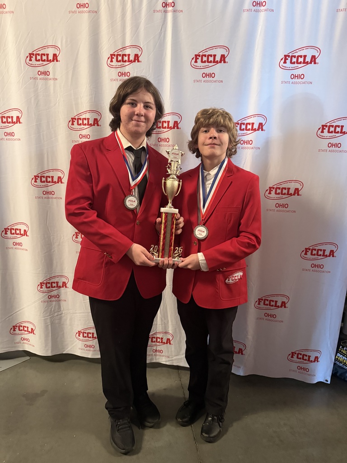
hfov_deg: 56.8
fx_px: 321
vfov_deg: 71.6
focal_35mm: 24
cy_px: 232
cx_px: 174
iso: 800
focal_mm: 6.76
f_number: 1.78
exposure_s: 1/30
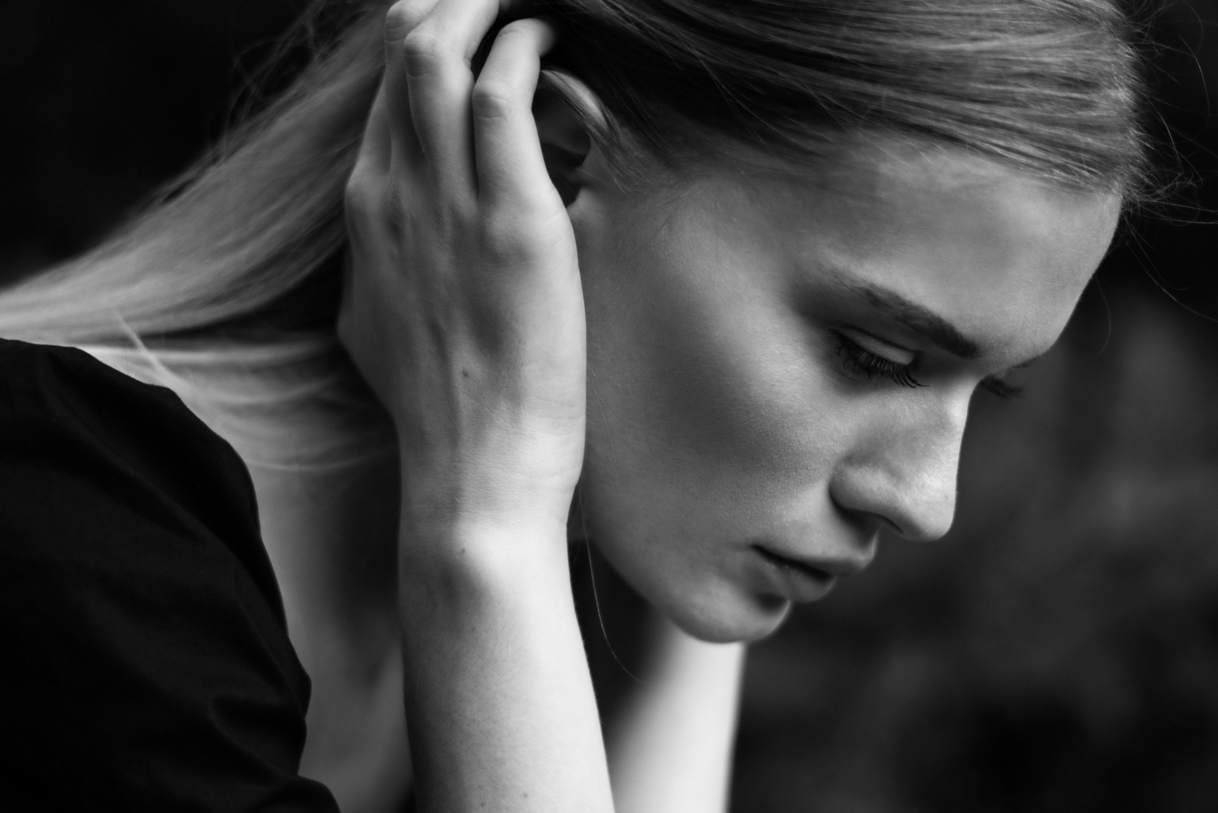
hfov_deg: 39.6
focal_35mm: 50
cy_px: 406
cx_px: 609
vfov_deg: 27.0
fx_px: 1692
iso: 100
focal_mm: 50
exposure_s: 1/640
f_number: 1.8
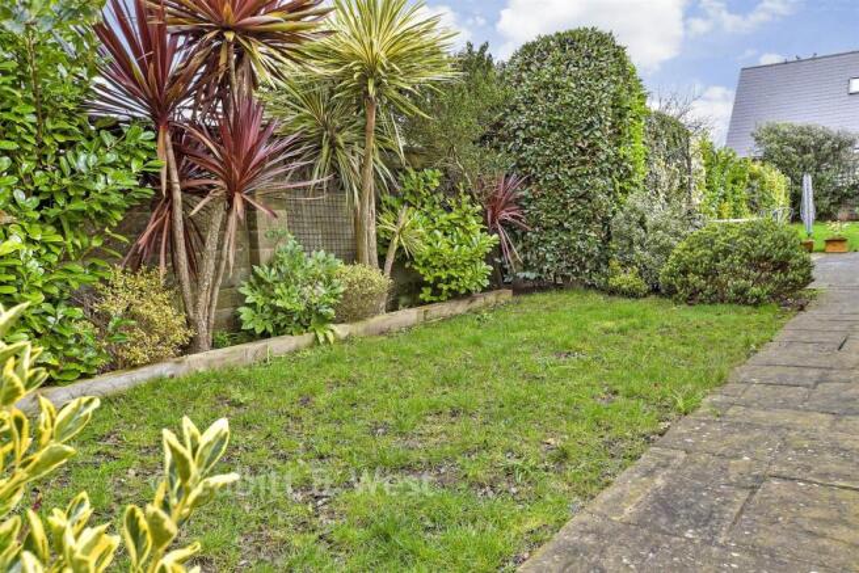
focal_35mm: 30
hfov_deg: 61.9
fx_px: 716
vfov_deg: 43.6
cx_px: 430
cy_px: 286
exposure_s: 1/60
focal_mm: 20
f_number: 8
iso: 200
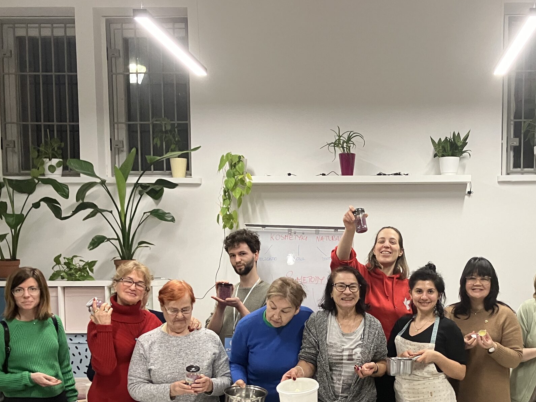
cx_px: 377
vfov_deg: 31.5
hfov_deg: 41.3
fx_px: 697
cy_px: 307
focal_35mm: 45
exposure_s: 1/60
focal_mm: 3.99
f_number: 1.8
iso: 200
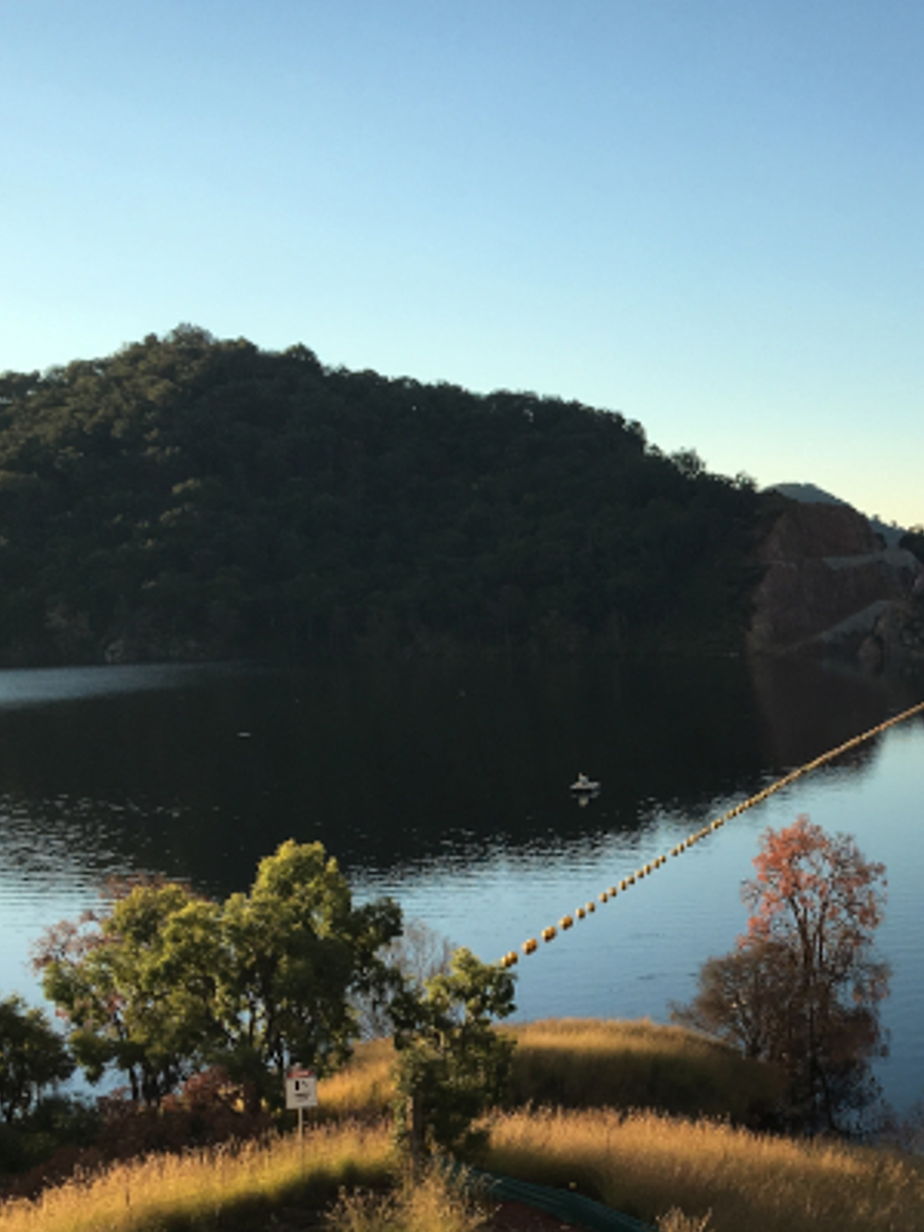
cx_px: 1019
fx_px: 2064
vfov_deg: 33.0
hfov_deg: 23.6
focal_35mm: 58
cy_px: 785
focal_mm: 4.15
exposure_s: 1/777
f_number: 2.2
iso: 25
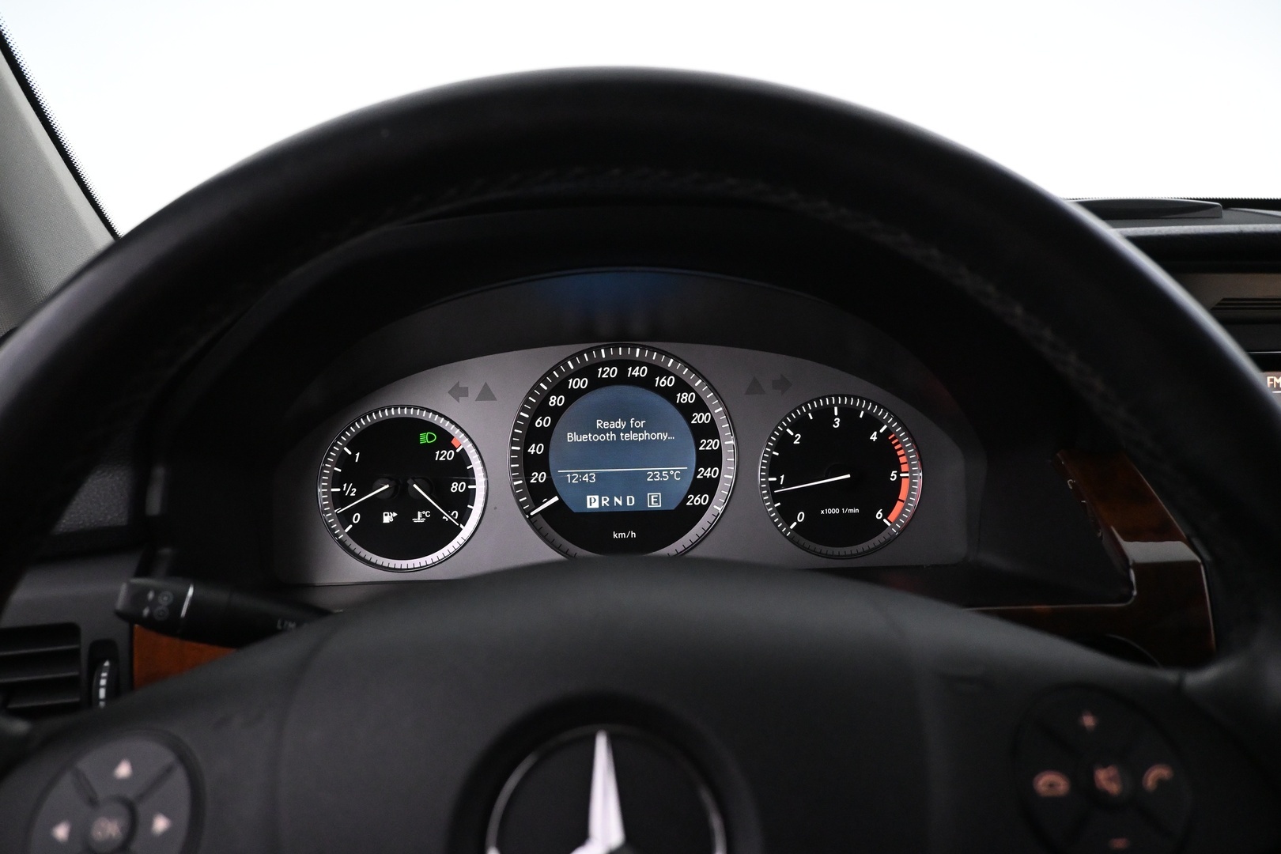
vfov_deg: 50.4
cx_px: 640
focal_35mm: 26
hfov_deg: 70.4
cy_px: 427
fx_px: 907
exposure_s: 1/60
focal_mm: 17
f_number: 4
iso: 4000
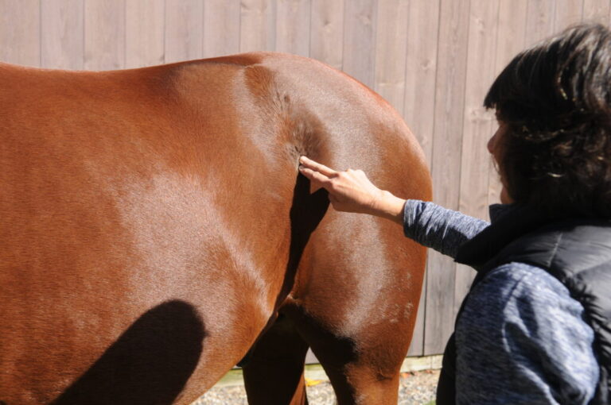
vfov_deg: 29.8
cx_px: 306
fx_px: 763
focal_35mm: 45
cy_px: 202
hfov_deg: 43.7
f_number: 4.5
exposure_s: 1/1000
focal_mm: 30
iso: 250
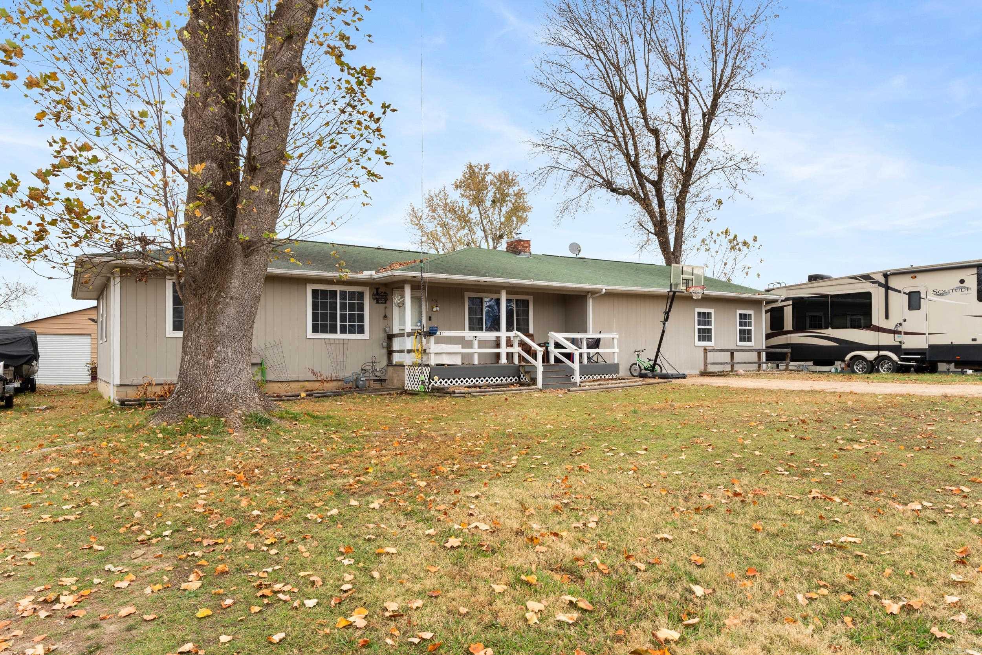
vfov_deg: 54.6
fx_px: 634
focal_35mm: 23
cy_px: 328
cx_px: 491
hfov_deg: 75.5
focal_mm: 15.5
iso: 200
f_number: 9
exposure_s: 1/30
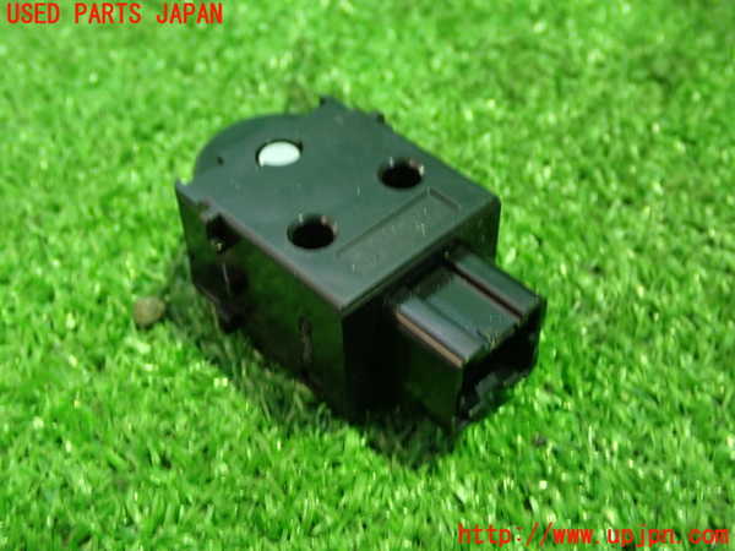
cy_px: 276
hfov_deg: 40.4
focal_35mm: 47
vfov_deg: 30.9
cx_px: 368
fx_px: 998
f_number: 3.1
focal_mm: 8.4
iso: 800
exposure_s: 1/13
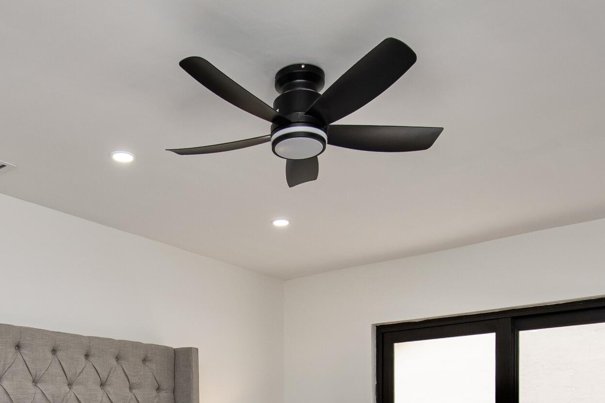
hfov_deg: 52.5
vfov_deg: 32.4
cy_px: 443
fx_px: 605
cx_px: 219
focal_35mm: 36
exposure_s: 1/125
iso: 360
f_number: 5.6
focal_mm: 10
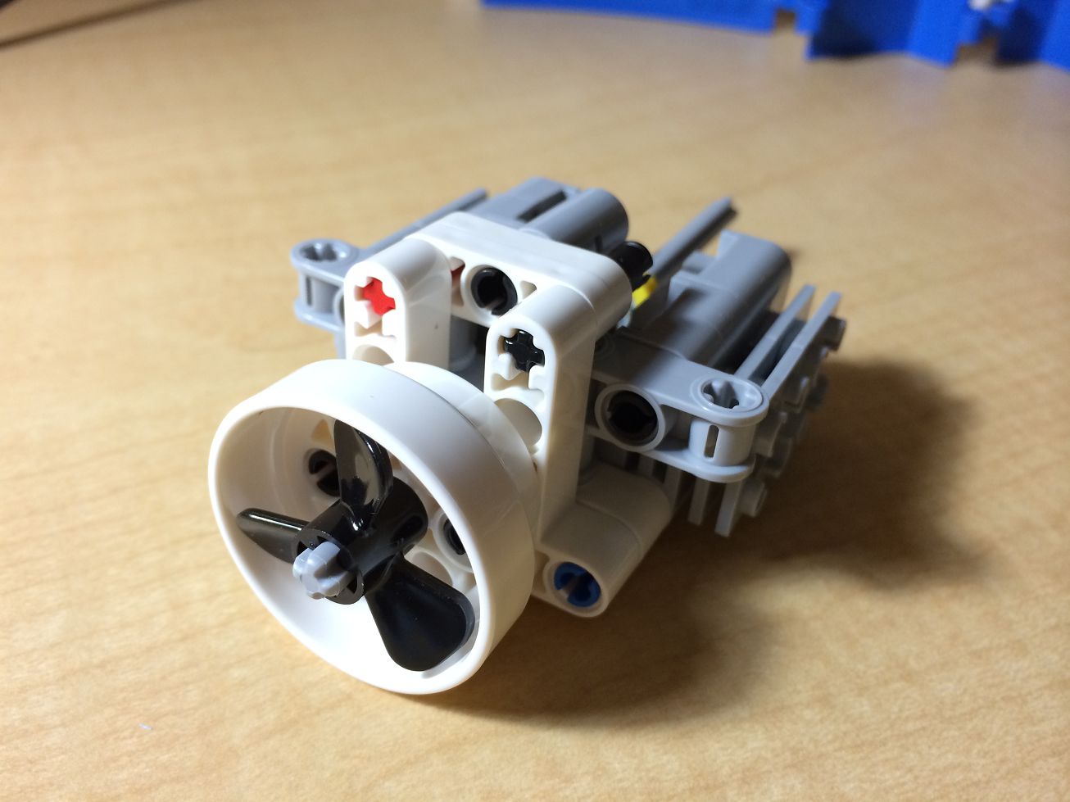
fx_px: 927
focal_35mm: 30
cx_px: 535
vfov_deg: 46.8
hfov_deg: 60.0
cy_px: 401
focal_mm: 4.12
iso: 64
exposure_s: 1/30
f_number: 2.2
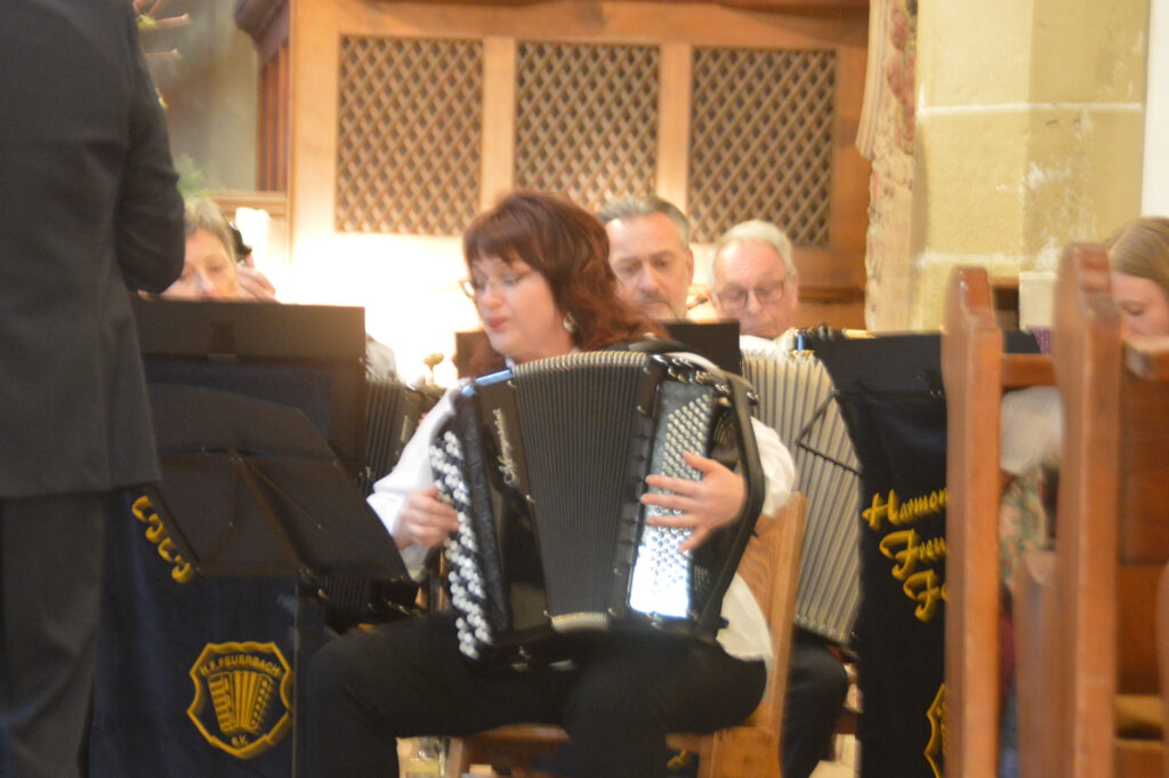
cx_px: 584
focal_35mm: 168
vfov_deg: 8.2
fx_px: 5451
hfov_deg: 12.2
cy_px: 389
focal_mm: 112
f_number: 6
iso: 3200
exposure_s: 1/20
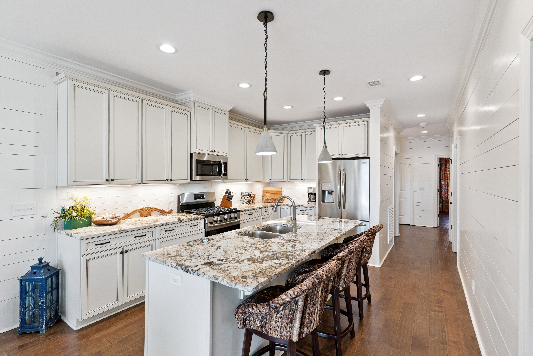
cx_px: 266
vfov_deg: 70.5
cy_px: 178
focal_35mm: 17
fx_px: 252
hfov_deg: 93.3
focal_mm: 17
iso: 250
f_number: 8
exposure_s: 1/40
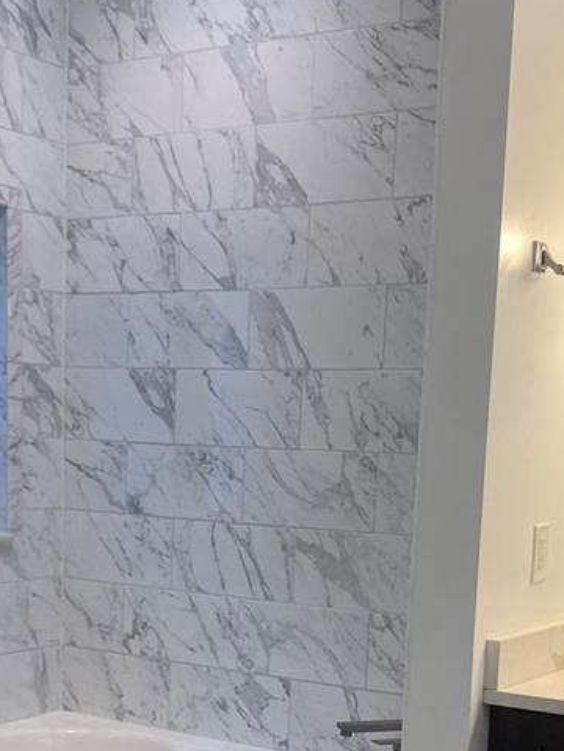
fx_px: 1412
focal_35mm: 65
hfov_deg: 22.5
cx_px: 199
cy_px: 643
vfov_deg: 28.9
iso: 80
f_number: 1.8
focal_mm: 4.25
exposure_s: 1/120
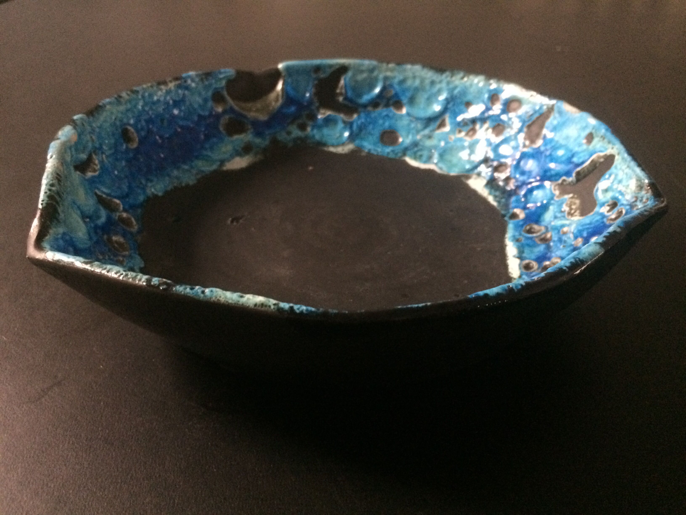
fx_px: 575
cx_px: 343
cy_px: 258
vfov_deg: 48.2
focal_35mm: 29
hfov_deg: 61.7
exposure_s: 1/17
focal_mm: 4.15
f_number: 2.2
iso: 400
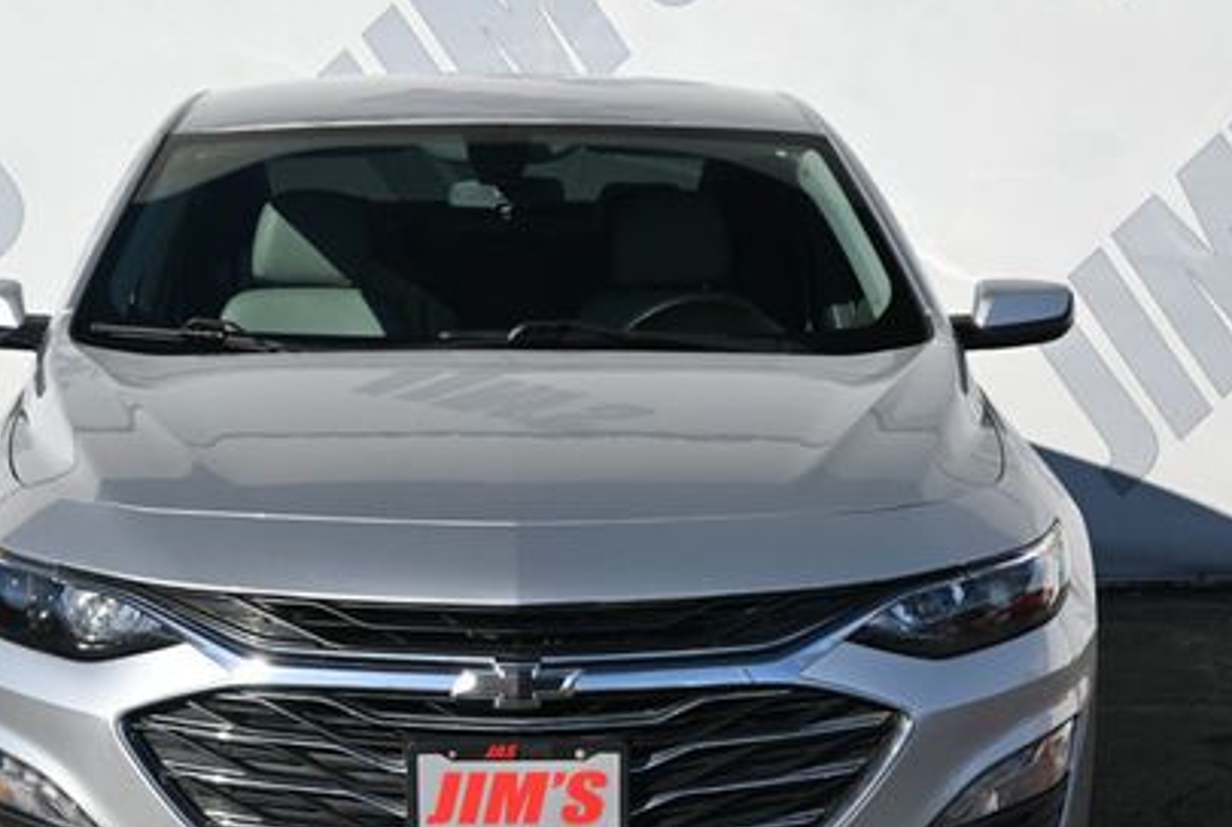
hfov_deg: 18.7
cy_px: 471
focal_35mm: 109
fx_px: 3738
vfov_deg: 12.6
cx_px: 508
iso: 100
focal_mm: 46
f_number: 6.3
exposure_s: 1/320
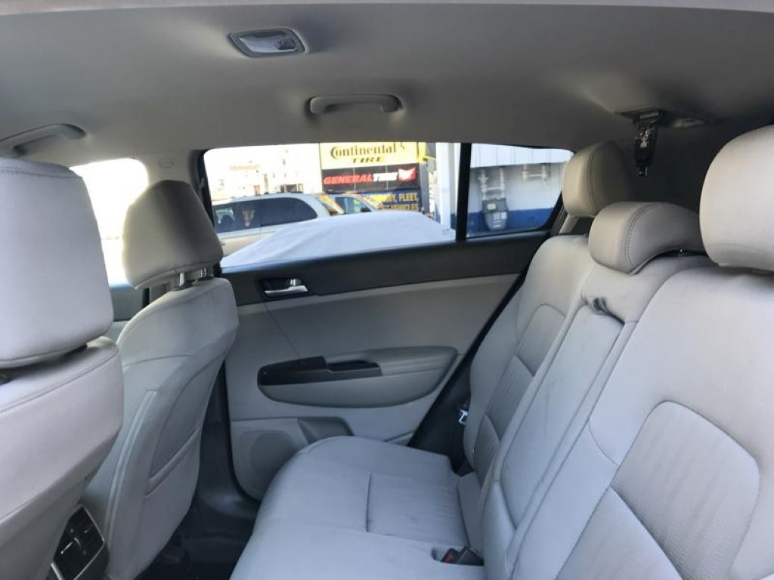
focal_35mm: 28
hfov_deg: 63.4
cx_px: 387
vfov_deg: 49.7
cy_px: 290
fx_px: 626
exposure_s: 1/60
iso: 32
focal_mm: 3.99
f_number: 1.8
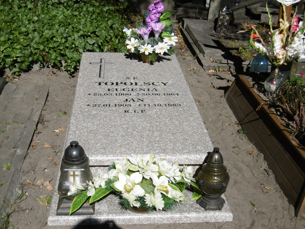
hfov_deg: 37.5
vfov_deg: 28.6
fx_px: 449
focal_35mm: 51
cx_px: 152
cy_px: 114
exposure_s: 1/250
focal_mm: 9.2
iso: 100
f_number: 10.1
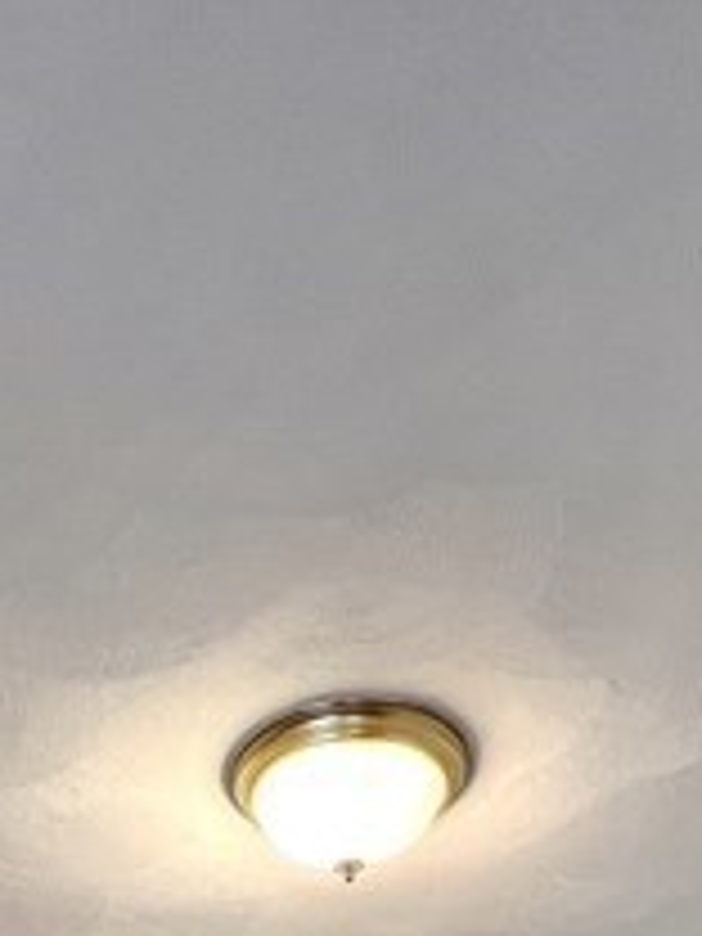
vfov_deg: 23.0
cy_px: 1652
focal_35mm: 48
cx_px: 135
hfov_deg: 29.5
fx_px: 1298
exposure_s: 1/60
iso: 160
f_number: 1.8
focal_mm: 1.57
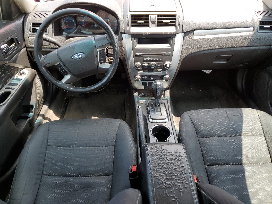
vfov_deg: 53.1
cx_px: 136
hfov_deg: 67.3
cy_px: 102
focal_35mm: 26
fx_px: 204
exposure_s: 1/294
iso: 50
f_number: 1.5
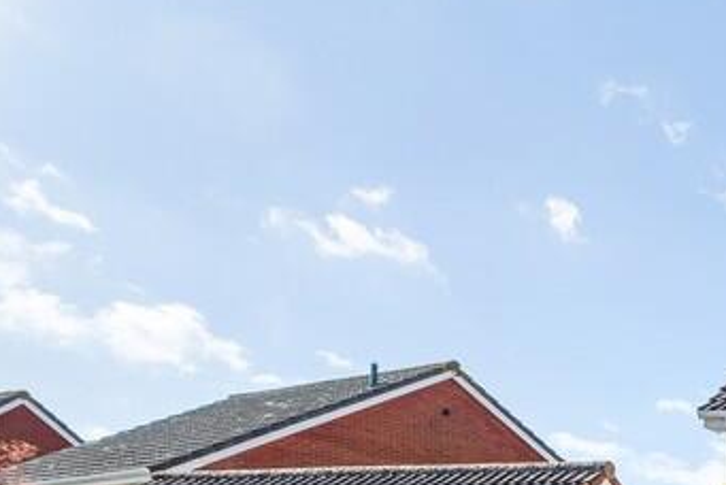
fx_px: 969
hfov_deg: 28.9
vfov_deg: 24.5
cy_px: 631
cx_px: 1047
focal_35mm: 48
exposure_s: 1/1250
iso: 200
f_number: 9
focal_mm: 10.5
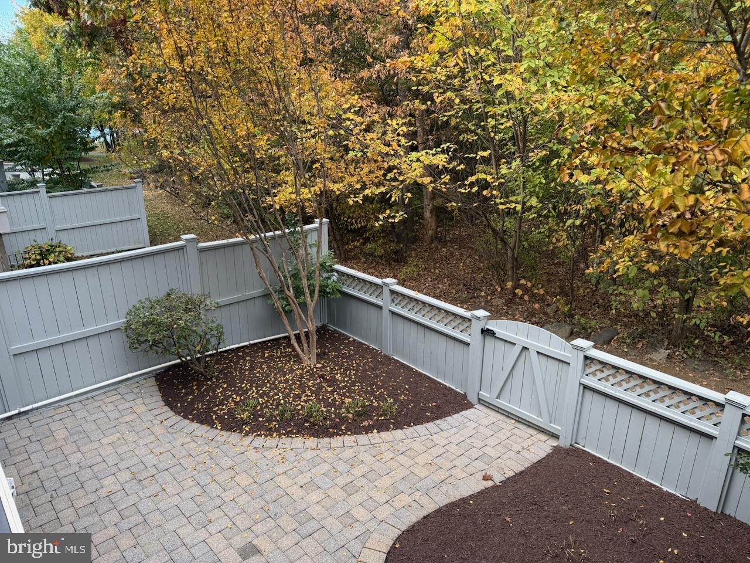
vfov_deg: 56.8
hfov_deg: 71.6
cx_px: 375
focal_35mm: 24
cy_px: 282
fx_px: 520
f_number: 1.78
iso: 80
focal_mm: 6.76
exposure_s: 1/367
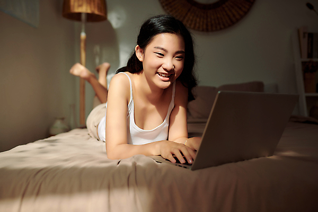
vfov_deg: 37.9
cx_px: 159
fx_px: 309
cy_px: 106
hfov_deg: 54.4
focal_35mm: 35
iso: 100
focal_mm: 35
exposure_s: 1/1600
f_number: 2.8
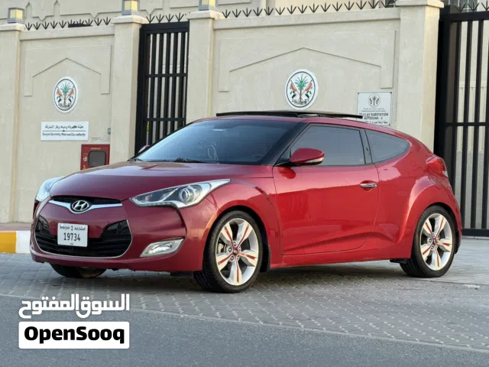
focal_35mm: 100
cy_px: 184
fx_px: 1413
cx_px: 244
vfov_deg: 14.8
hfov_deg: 19.6
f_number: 2.8
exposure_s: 1/121
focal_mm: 16.89
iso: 125
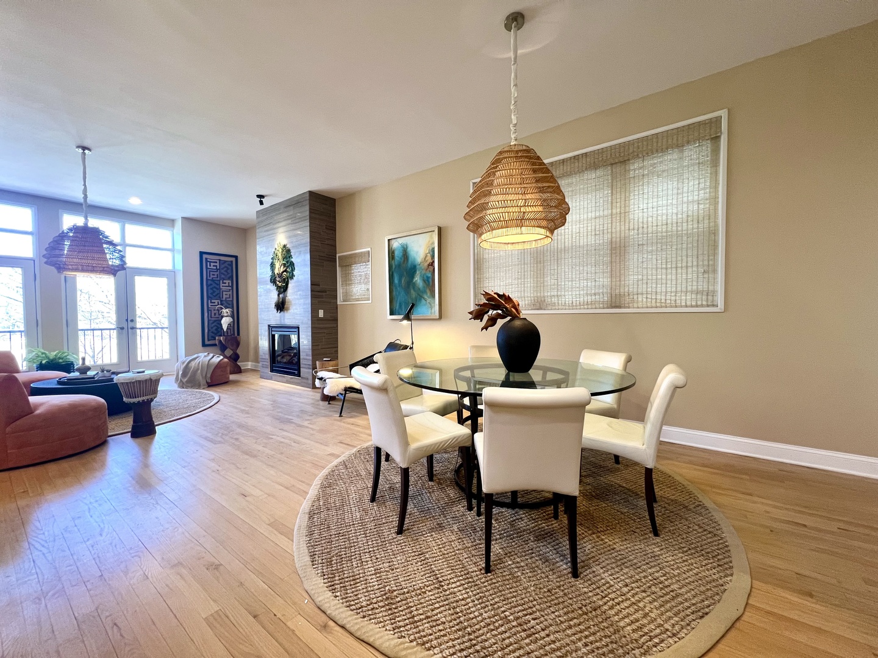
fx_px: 330
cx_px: 439
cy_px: 329
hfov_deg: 106.2
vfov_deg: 89.9
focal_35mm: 13
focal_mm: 1.57
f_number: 1.8
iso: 160
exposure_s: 1/60
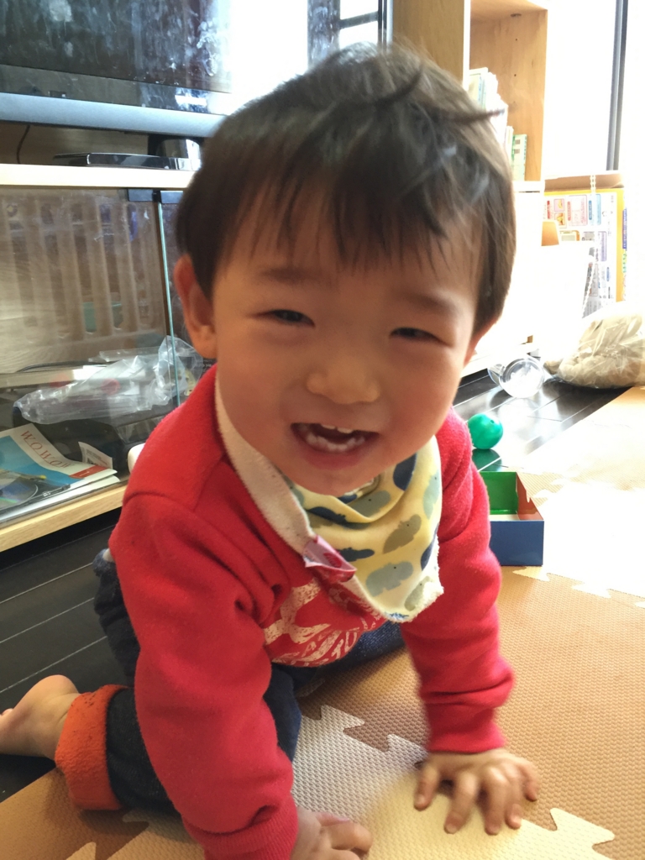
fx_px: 720
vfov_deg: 61.7
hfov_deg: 48.2
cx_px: 322
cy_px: 430
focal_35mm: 29
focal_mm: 4.15
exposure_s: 1/15
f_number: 2.2
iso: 80
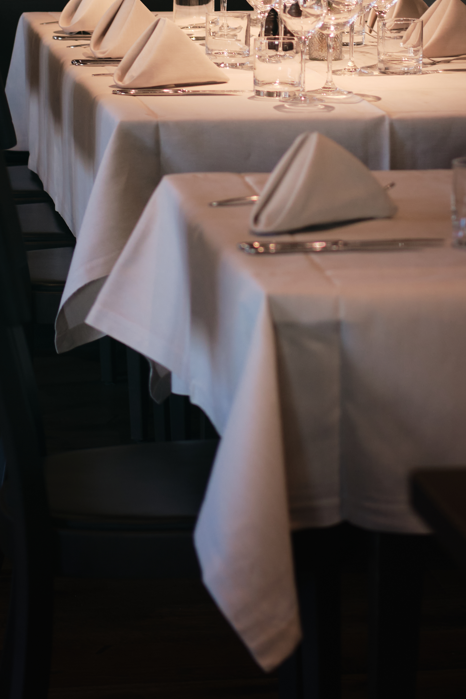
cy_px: 36
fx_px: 2835
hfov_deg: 9.4
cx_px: 293
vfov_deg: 13.9
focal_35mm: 146
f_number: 2
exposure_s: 1/125
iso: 125
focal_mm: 35
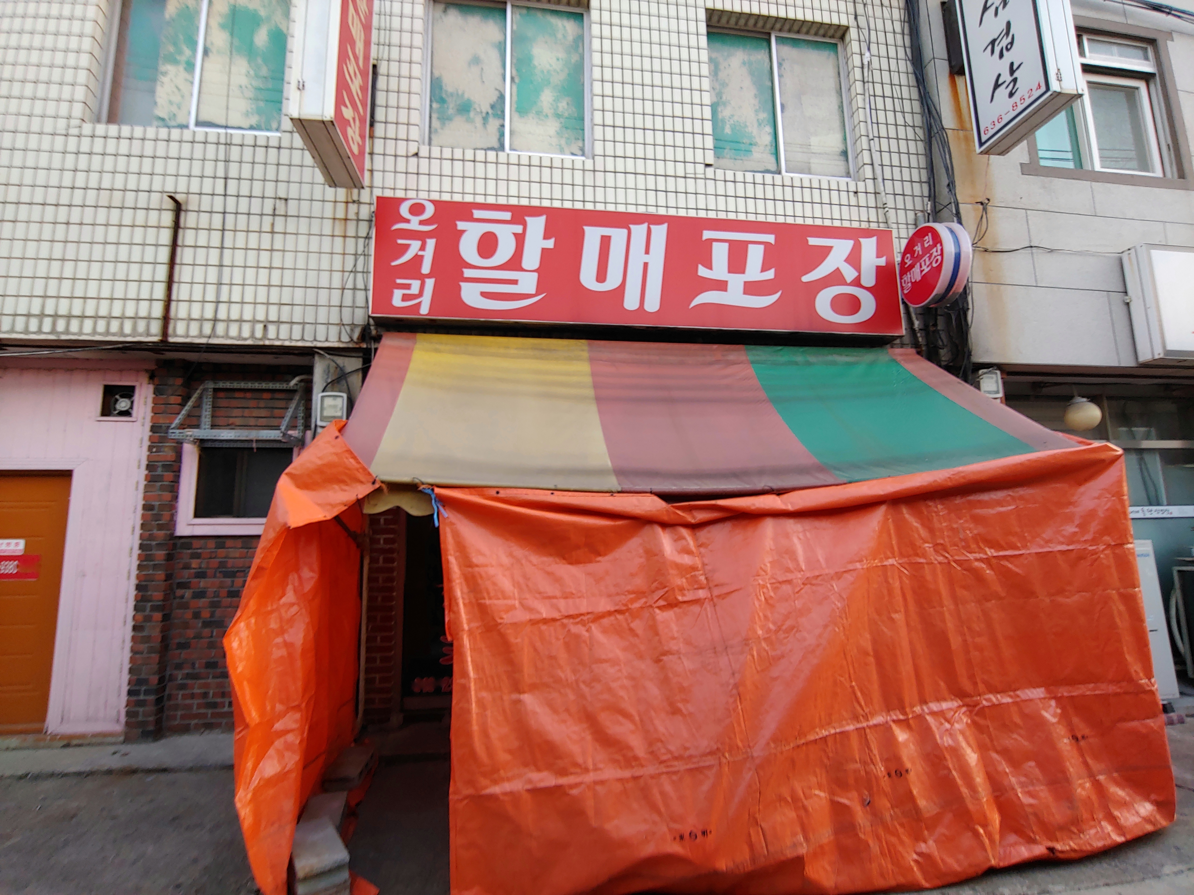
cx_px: 597
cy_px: 448
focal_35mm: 16
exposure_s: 1/40
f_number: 1.9
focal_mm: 2.18
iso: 50
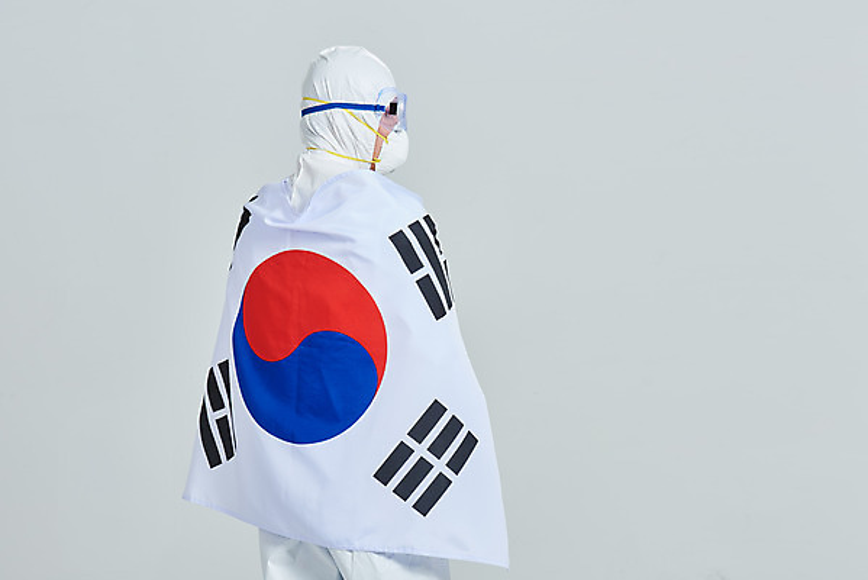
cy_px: 290
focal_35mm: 98
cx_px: 434
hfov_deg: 20.8
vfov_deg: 14.0
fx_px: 2364
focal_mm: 98
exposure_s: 1/125
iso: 100
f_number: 14
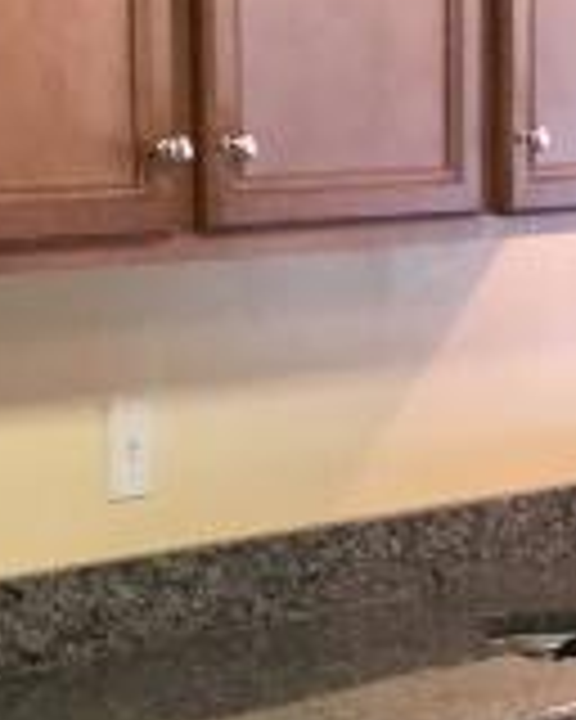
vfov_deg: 10.6
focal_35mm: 181
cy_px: 594
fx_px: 3857
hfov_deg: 8.4
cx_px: 864
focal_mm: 4.15
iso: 200
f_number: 2.2
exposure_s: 1/30
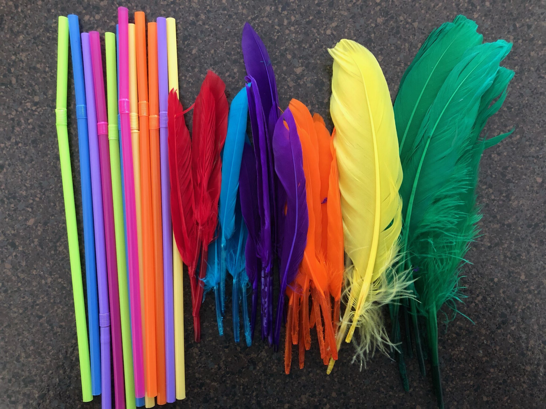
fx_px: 442
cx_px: 273
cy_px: 204
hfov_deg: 63.4
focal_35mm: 28
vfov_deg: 49.7
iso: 100
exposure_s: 1/6
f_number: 1.8
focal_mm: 3.99
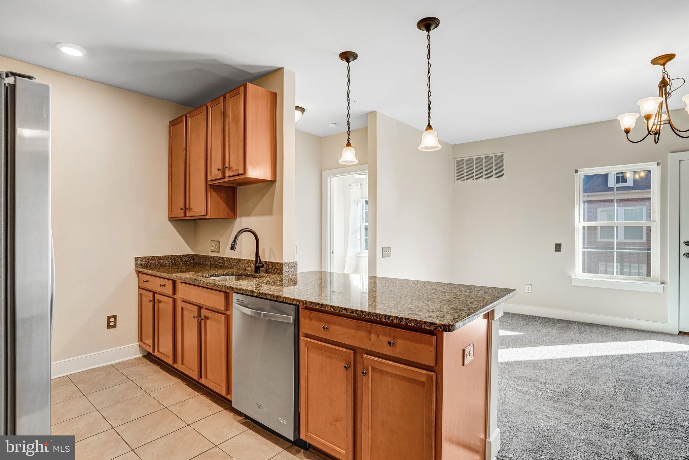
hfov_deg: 93.3
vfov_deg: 70.5
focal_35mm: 17
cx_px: 344
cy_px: 230
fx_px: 325
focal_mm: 17
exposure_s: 1/40
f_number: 8
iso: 1250
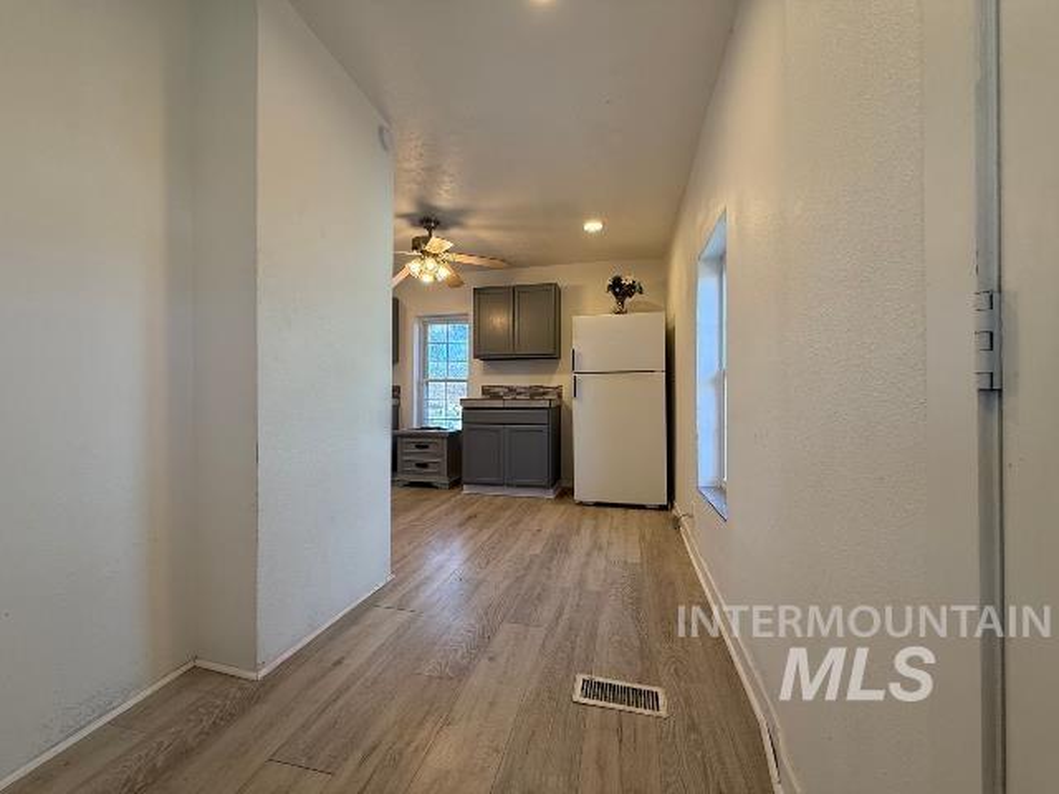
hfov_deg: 102.1
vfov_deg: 85.7
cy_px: 397
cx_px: 530
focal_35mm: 14
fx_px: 428
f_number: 2.2
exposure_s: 1/120
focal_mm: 2.22
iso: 125
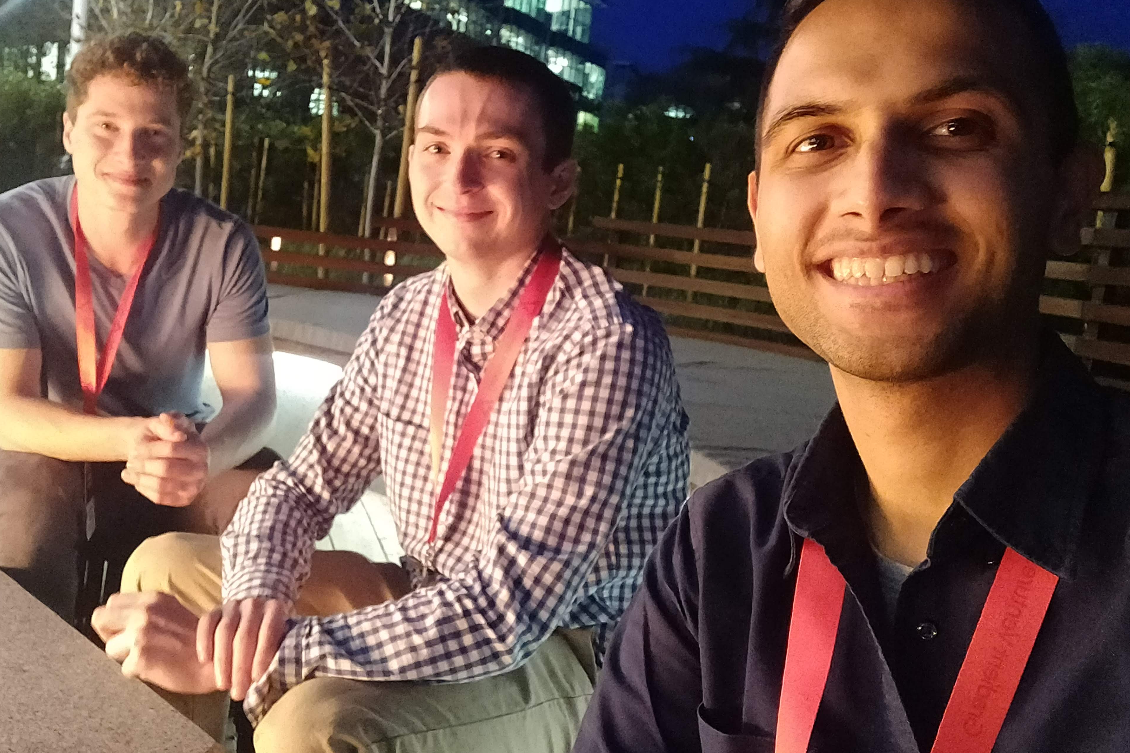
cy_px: 341
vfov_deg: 51.2
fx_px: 785
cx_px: 479
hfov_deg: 71.1
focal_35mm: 25
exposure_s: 1/20
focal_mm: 3.52
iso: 1000
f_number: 2
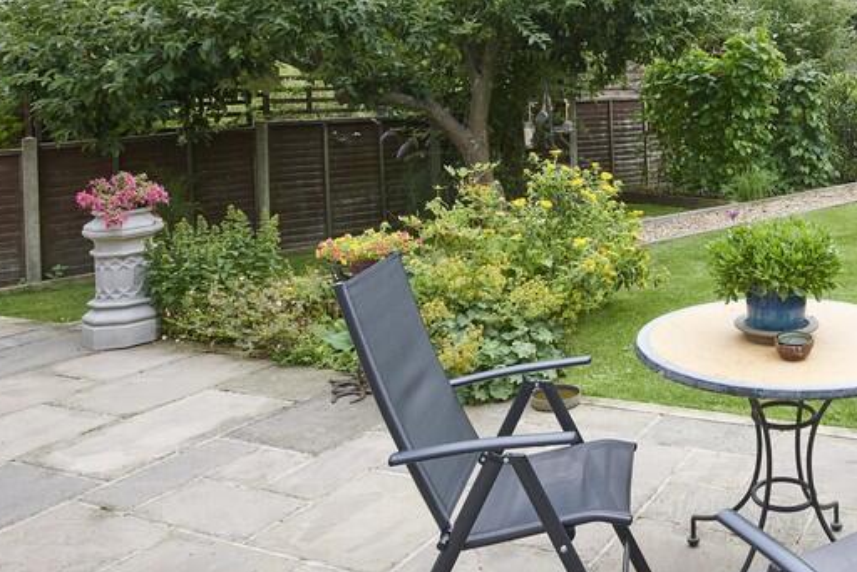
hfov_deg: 51.1
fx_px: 810
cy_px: 86
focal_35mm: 34
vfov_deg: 37.1
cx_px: 725
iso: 500
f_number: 8
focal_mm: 17
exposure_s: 1/250
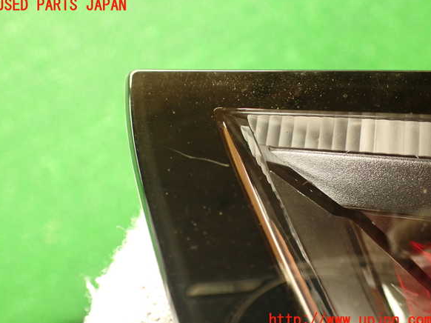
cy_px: 163
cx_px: 214
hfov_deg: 55.4
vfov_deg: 42.9
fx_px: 411
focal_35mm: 33
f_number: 2.4
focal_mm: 5.79
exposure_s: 1/30
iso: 250
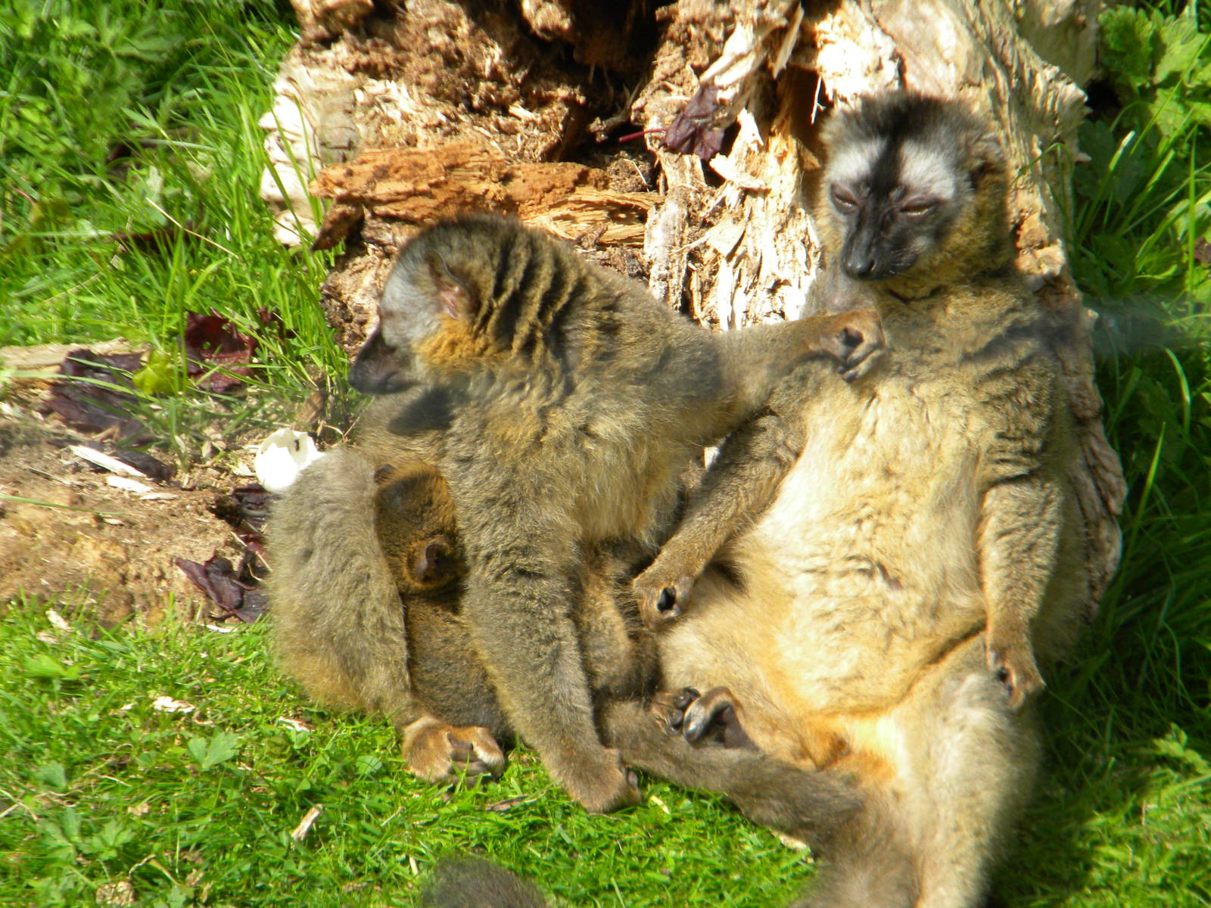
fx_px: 7906
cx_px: 606
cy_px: 454
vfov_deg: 6.6
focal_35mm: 226
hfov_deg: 8.8
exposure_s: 1/500
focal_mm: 41
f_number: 5.4
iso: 154
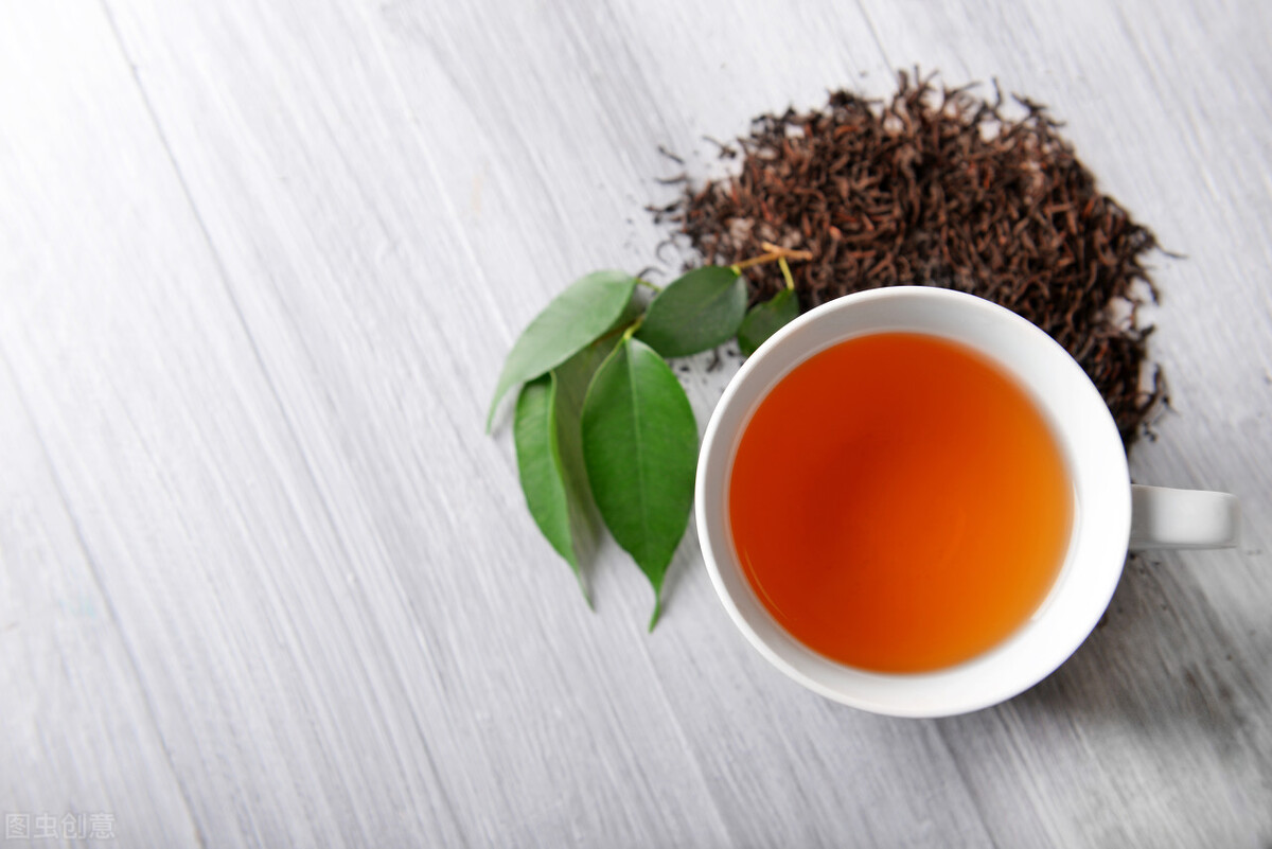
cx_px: 636
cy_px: 424
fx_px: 1590
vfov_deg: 29.9
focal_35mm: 45
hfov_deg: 43.6
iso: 200
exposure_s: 1/160
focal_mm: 45
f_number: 5
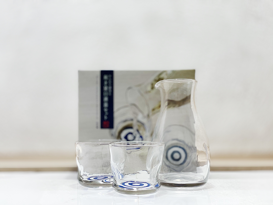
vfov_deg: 28.0
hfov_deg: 36.8
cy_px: 102
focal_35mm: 52
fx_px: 410
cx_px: 136
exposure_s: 1/100
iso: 80
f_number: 2
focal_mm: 6
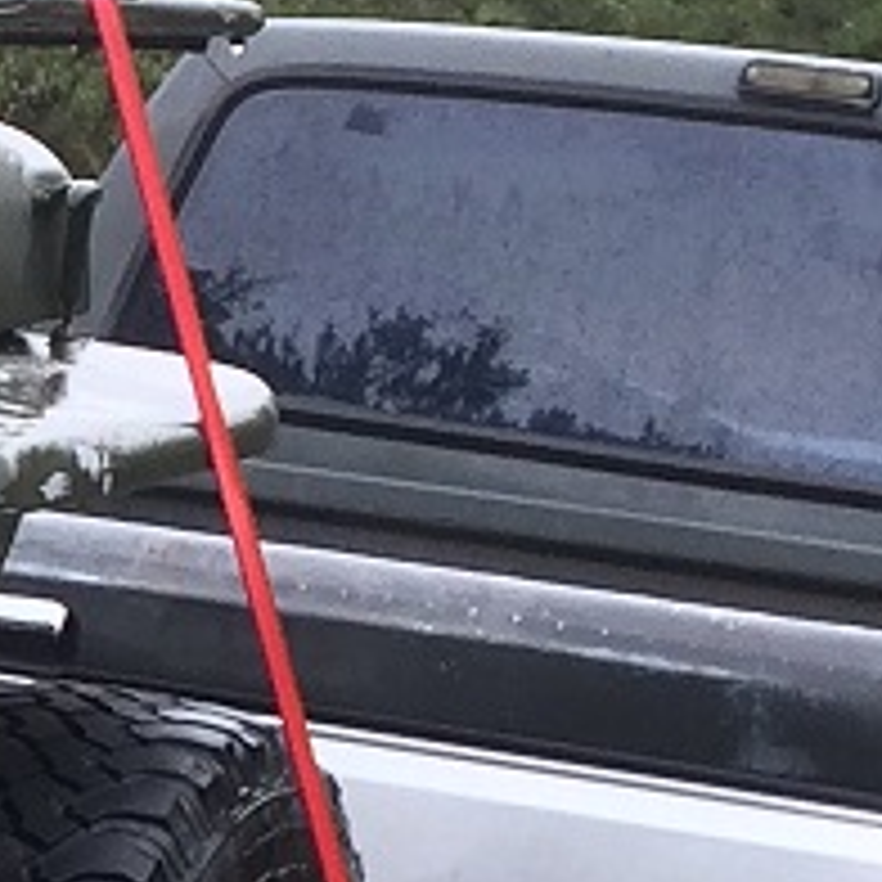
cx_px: -1984
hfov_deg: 7.1
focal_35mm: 213
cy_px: 1008
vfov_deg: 8.1
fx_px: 6140
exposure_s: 1/122
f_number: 2.2
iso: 32
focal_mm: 4.15
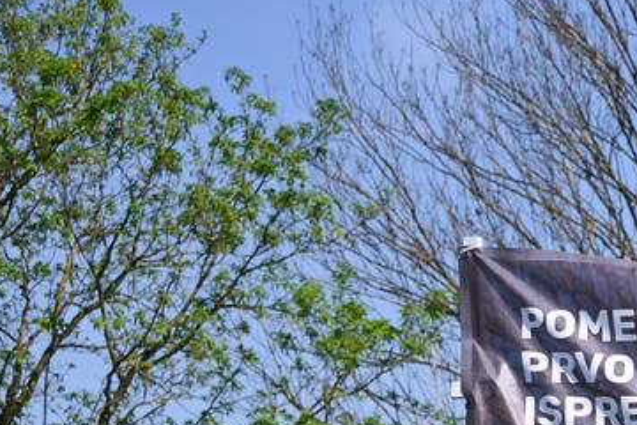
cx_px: 1405
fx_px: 2672
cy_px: 883
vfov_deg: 8.6
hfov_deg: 11.7
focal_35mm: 151
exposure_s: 1/1250
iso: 100
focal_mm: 34
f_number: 4
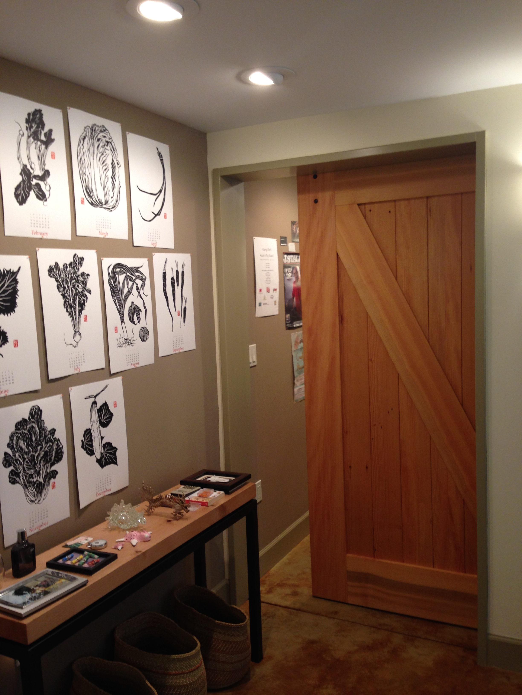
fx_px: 664
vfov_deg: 55.4
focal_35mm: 33
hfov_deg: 42.9
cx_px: 261
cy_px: 348
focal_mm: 4.12
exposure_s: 1/20
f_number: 2.4
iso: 80
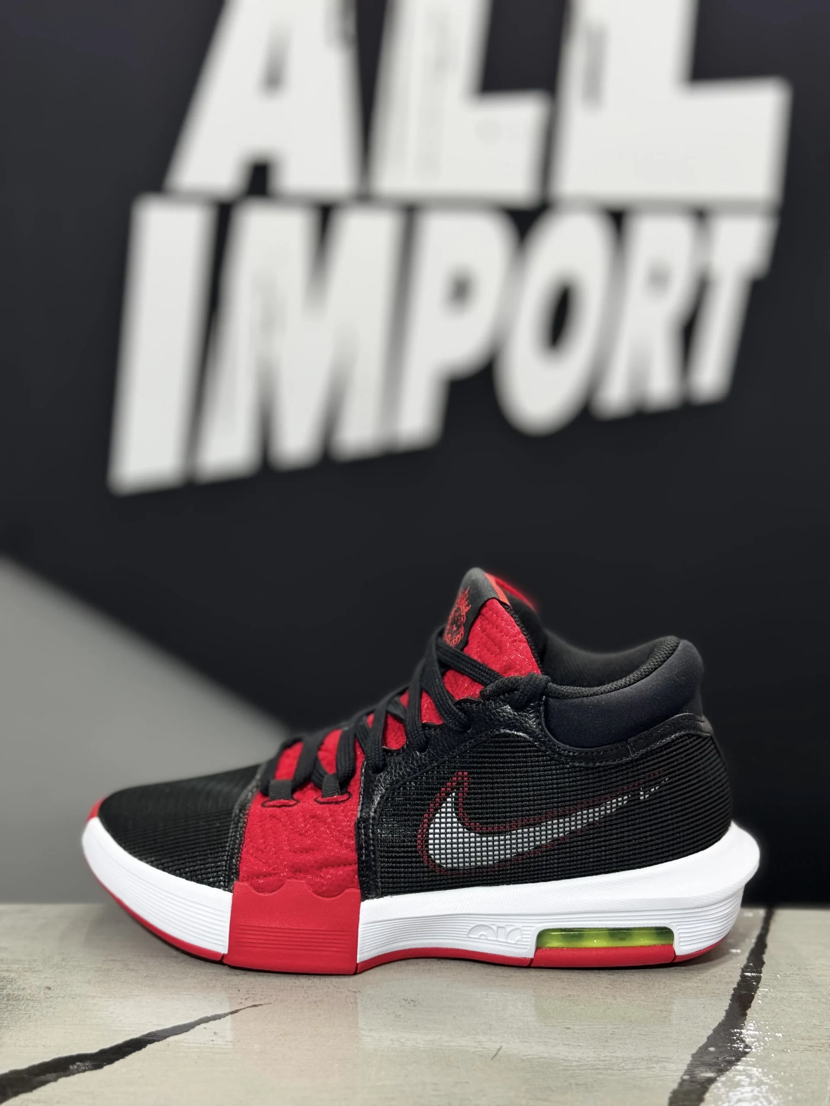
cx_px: 415
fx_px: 1535
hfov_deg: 30.3
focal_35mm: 48
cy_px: 553
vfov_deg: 39.7
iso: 250
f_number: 1.78
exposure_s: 1/56
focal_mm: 6.76
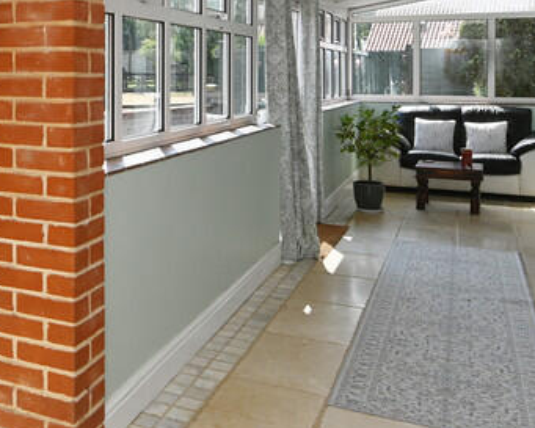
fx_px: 713
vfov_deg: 32.5
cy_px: 81
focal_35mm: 45
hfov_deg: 38.6
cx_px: 64
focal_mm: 16
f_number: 7.1
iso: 100
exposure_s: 1/200
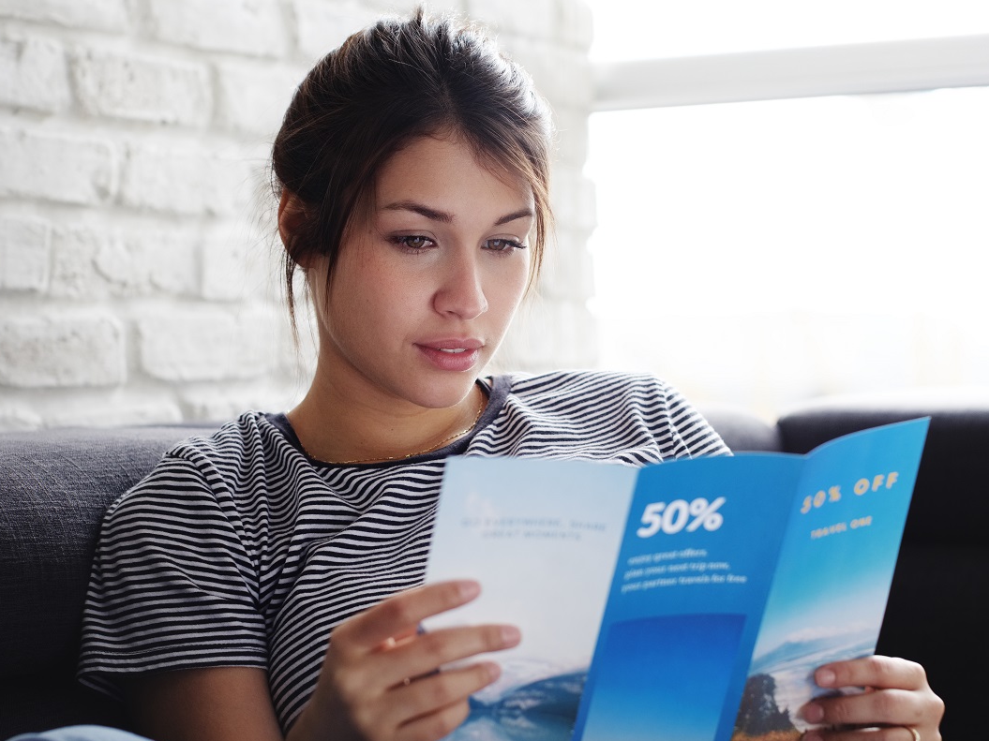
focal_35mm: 82
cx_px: 552
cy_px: 372
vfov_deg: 18.0
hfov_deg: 23.8
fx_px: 2343
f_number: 3.5
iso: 500
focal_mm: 50
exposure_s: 1/200
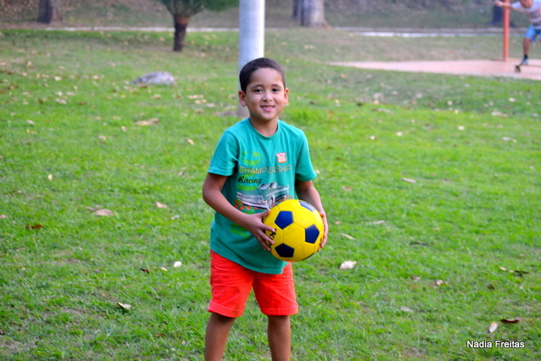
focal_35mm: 82
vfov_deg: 16.6
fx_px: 1240
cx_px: 270
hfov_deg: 24.6
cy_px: 180
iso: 400
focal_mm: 55
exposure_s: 1/100
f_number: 4
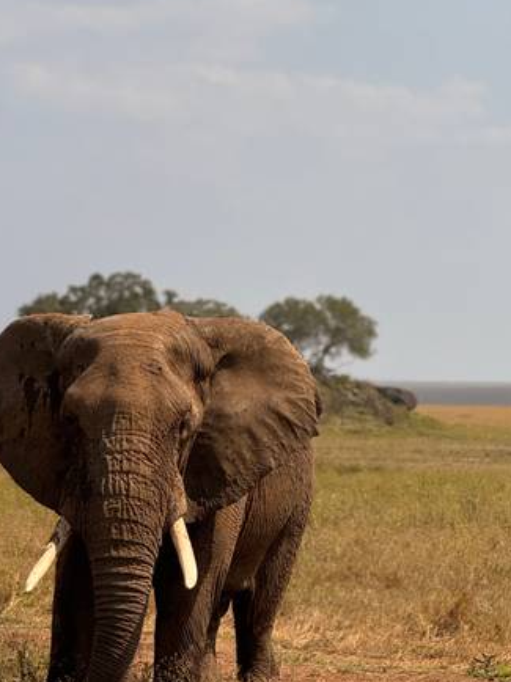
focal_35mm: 177
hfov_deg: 8.4
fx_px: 3487
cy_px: 338
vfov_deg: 11.2
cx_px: 140
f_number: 2.8
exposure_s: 1/2817
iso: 50
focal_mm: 15.66
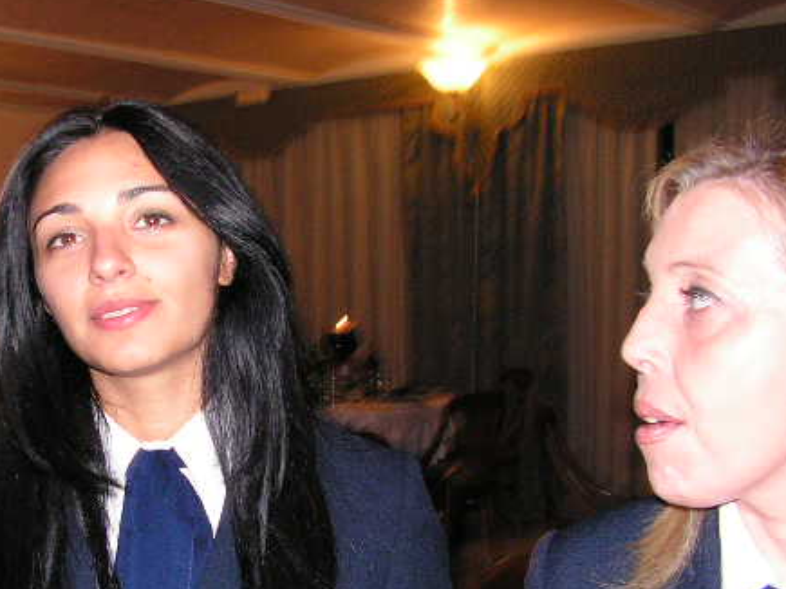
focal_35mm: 53
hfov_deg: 35.6
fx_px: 1203
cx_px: 220
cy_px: 408
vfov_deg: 27.3
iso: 200
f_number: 3.2
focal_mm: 6
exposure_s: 1/40
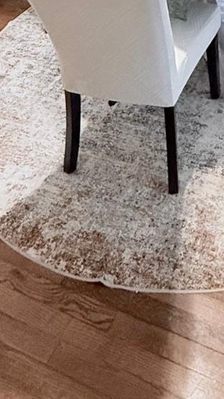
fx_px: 486
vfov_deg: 31.1
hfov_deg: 24.3
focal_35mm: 46
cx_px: 244
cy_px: -154
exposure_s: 1/60
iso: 500
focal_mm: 2.22
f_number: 2.2
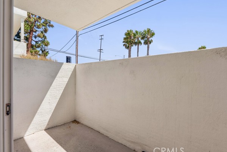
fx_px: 95
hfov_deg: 100.3
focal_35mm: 15
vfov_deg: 77.3
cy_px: 75
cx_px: 121
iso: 100
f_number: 10
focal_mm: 14
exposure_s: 1/800
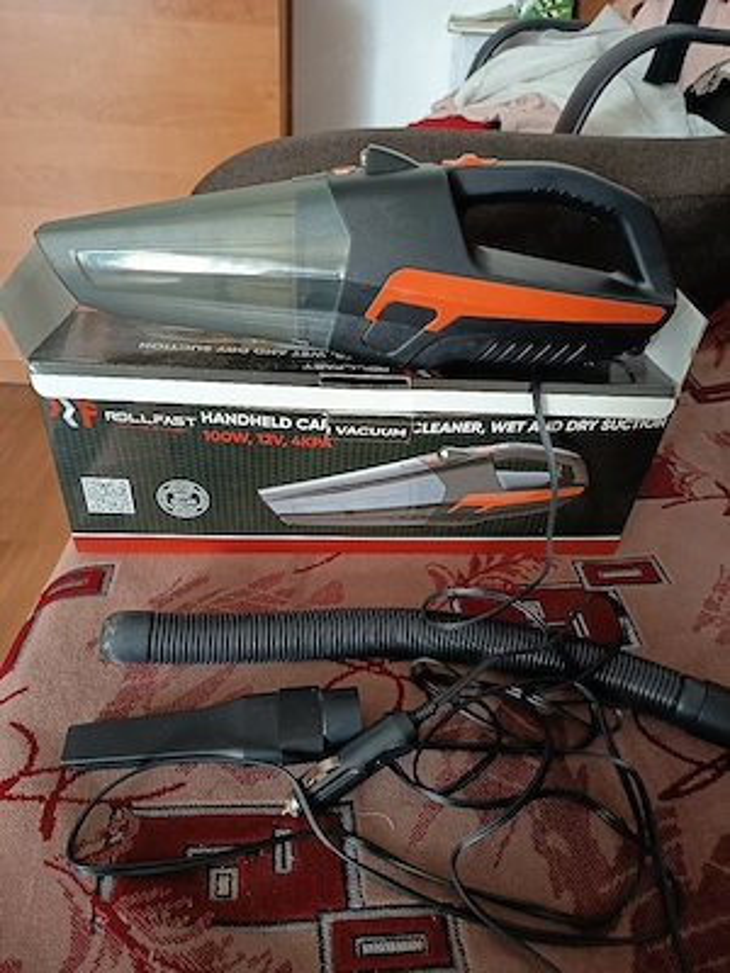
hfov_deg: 56.8
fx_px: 675
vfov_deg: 71.6
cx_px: 365
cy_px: 486
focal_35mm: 24
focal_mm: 5.24
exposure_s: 1/25.1
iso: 1085
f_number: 1.7
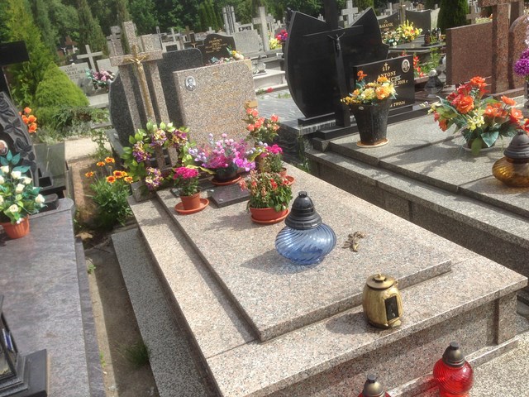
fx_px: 504
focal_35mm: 33
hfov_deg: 55.4
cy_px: 198
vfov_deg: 42.9
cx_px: 264
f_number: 2.4
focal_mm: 4.12
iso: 50
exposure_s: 1/1290
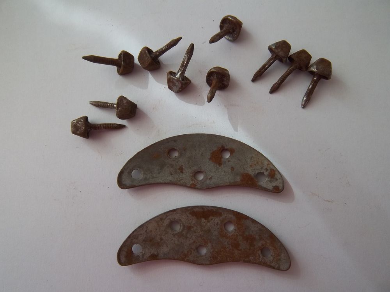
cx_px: 195
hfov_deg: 63.4
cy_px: 146
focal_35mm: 28
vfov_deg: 49.7
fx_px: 315
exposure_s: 1/30
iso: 88
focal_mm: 5.05
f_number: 3.5
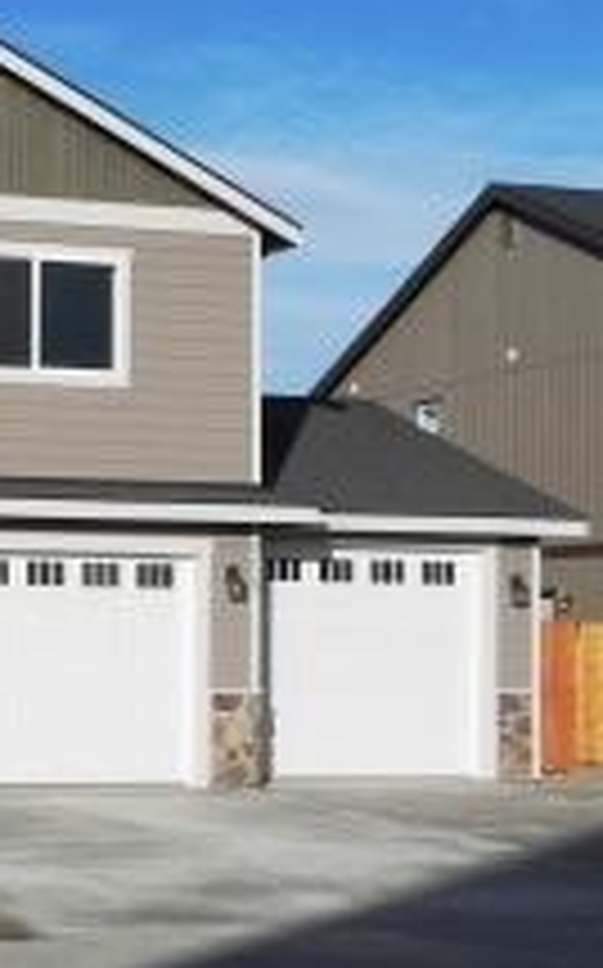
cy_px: 585
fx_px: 1923
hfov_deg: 16.5
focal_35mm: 73
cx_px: -261
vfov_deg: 28.2
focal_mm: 5.9
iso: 160
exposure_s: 1/559
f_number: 8
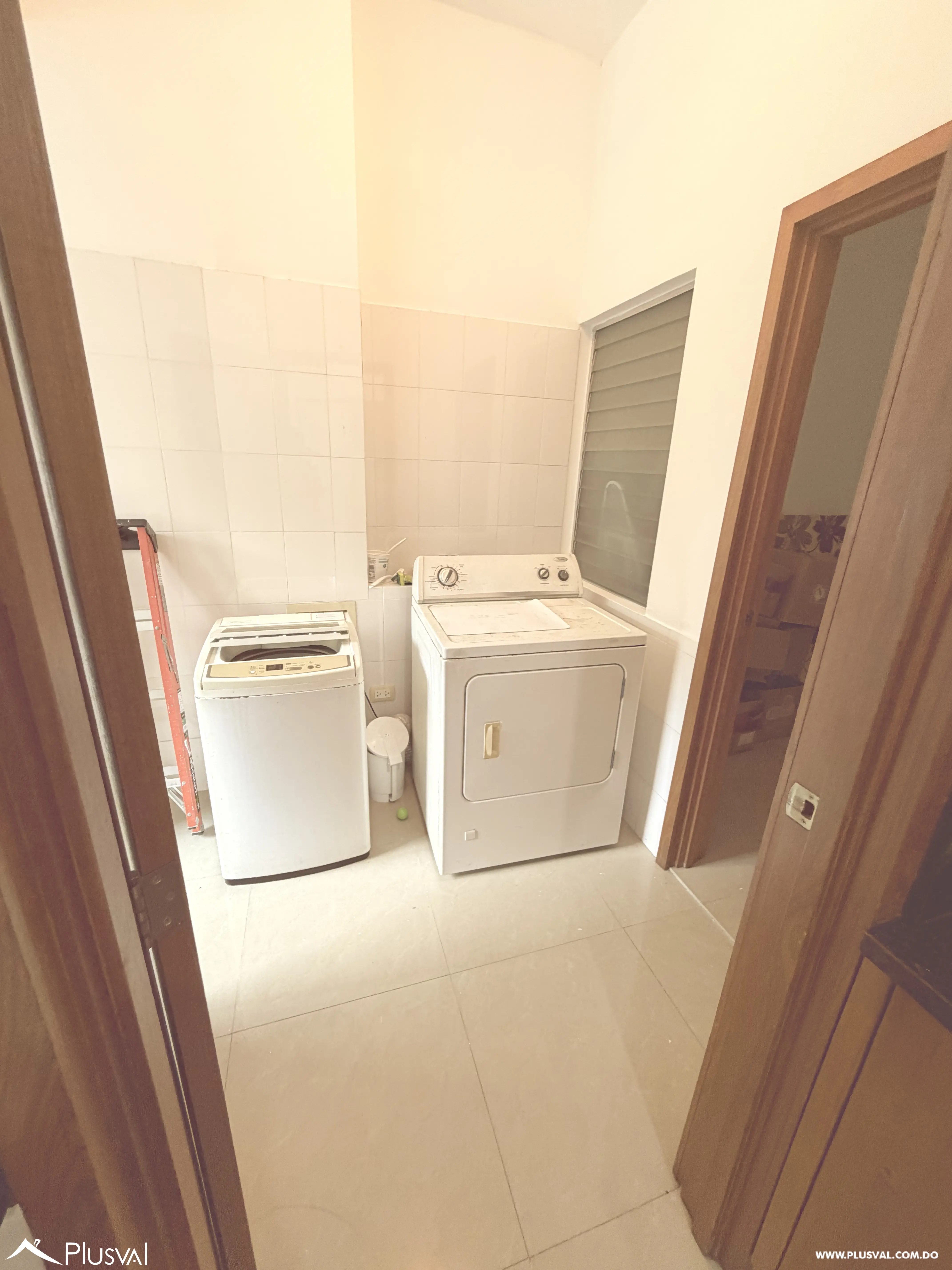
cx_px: 476
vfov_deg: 102.1
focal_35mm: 14
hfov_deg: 85.7
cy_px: 635
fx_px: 513
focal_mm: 2.22
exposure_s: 1/60
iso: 200
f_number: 2.2
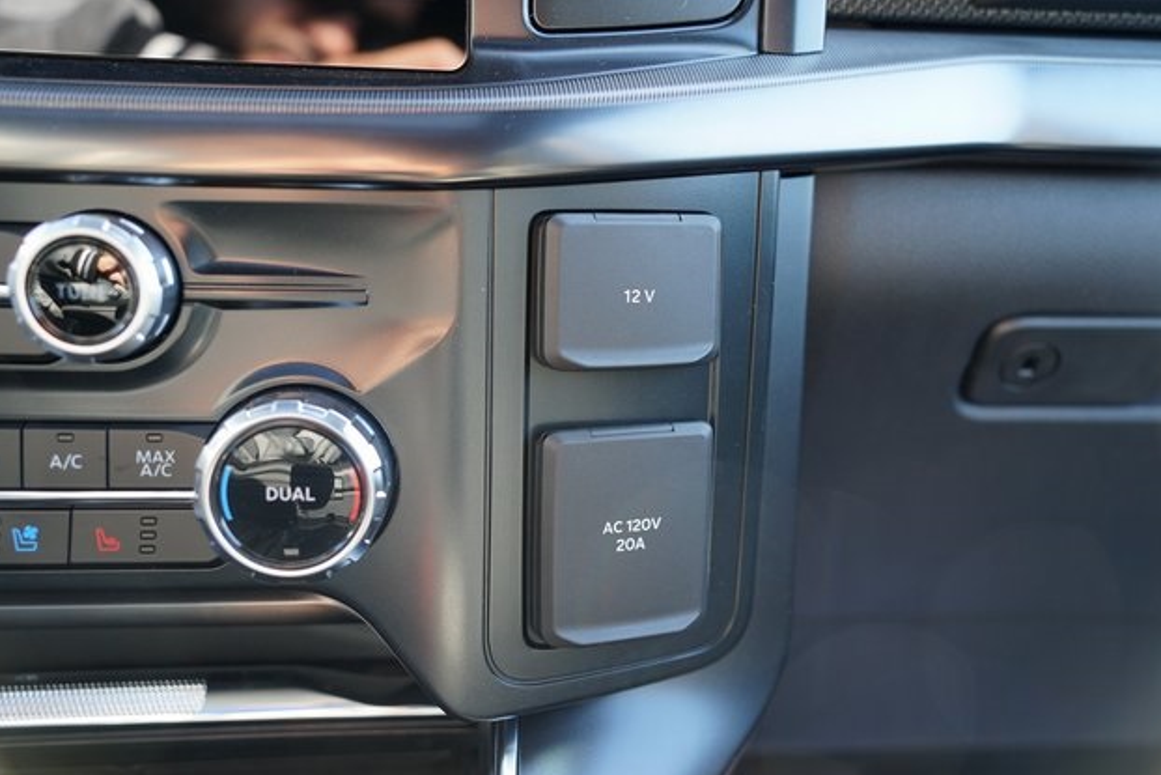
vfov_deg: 37.9
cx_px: 582
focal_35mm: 35
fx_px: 1129
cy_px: 397
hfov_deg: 54.4
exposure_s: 1/60
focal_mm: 34
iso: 400
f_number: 4
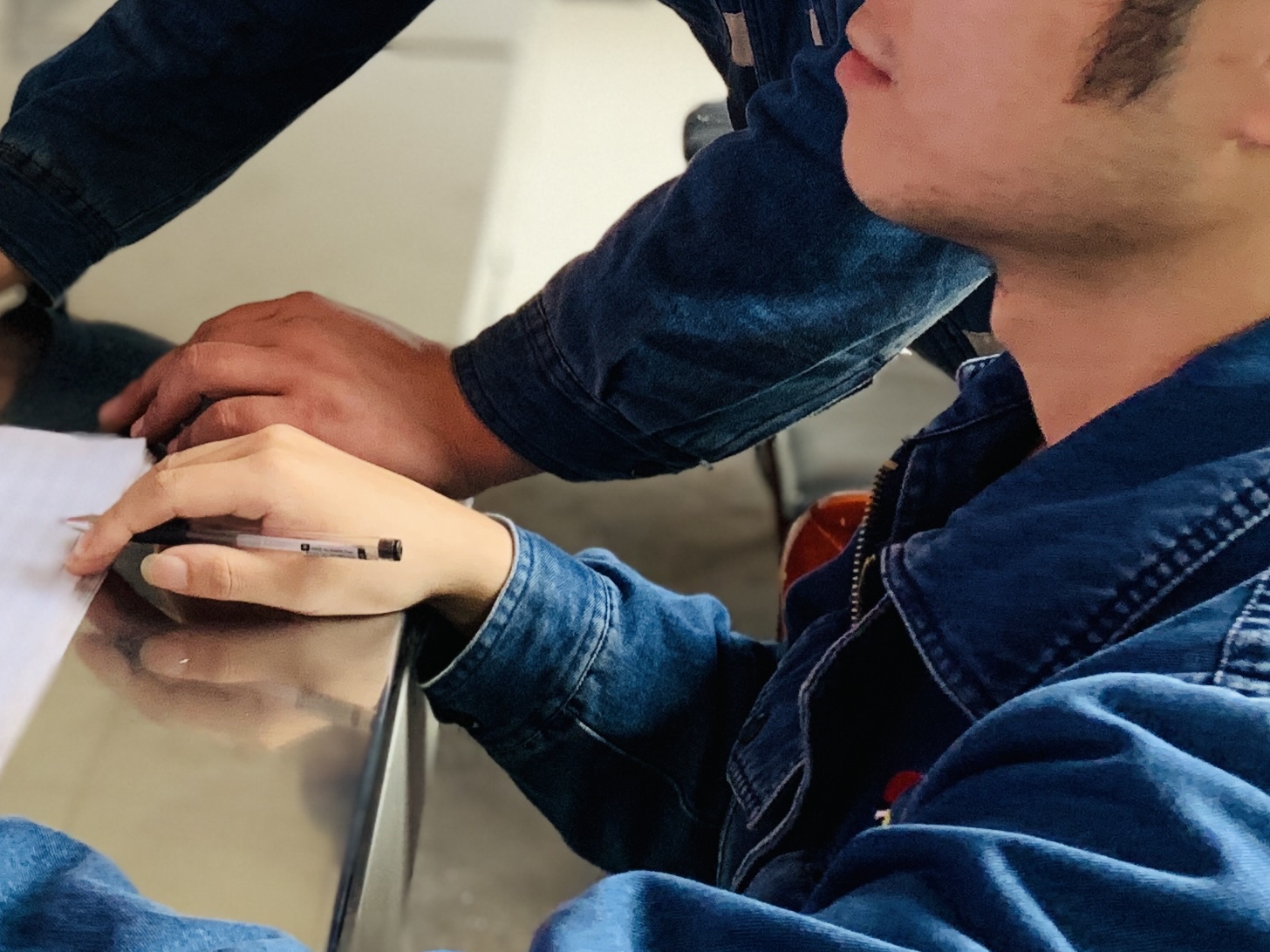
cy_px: 8
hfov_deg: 25.9
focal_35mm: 72
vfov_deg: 19.8
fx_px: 2642
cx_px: 50
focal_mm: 4.25
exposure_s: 1/45
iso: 250
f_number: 1.8
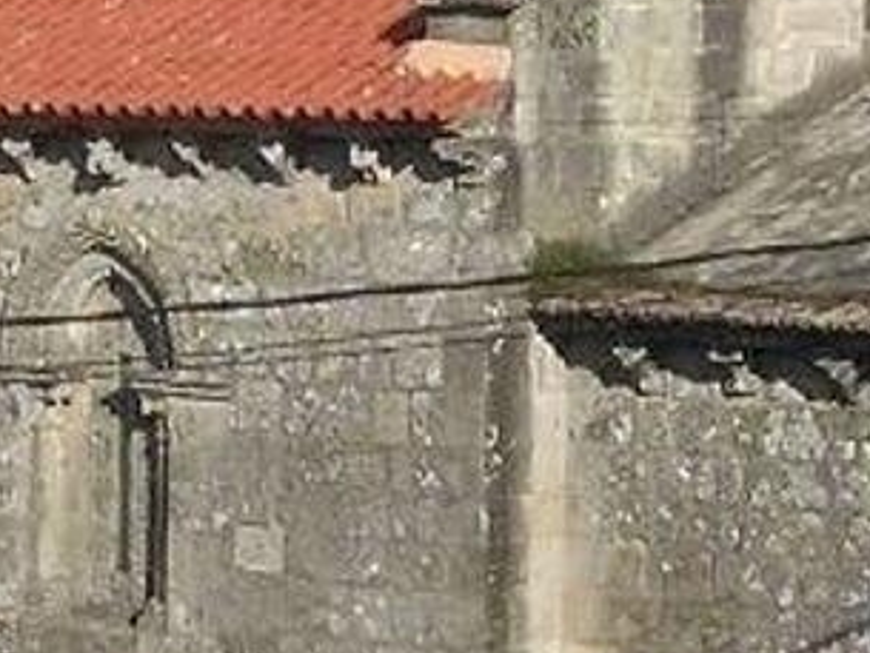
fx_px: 5406
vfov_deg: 6.9
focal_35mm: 215
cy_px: 299
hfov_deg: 9.2
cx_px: 516
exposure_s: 1/294
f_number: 5.8
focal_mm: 6.2
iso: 100
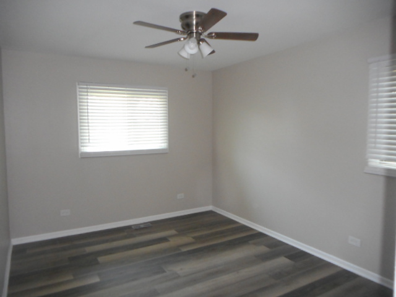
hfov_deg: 69.4
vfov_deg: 54.9
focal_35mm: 25
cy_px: 148
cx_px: 198
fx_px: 286
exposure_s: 1/25
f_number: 3.7
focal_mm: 4.5
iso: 360
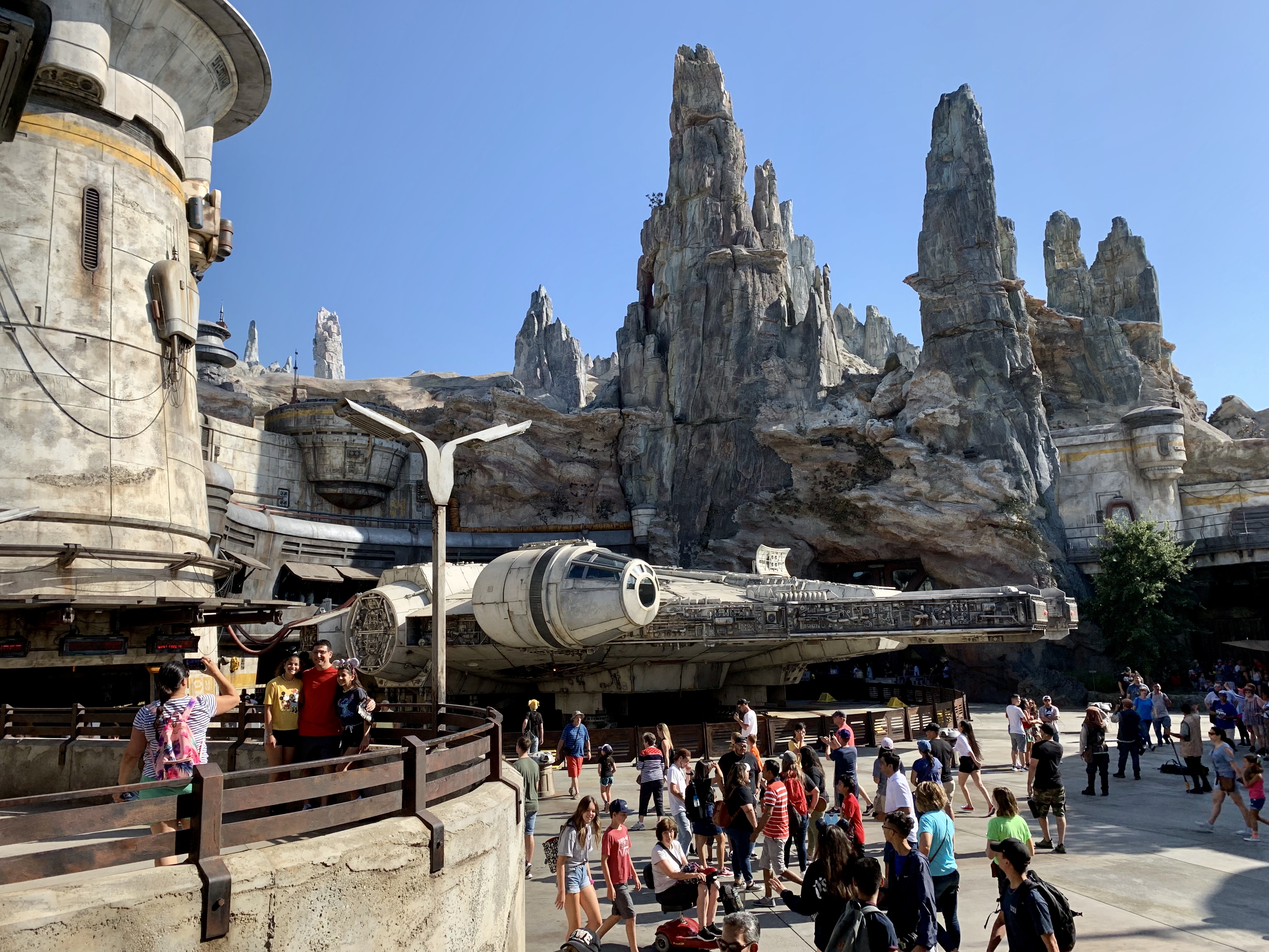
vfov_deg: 53.1
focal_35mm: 26
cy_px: 476
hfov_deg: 67.3
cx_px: 634
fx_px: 953
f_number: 1.8
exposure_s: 1/1490
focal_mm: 4.25
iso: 25
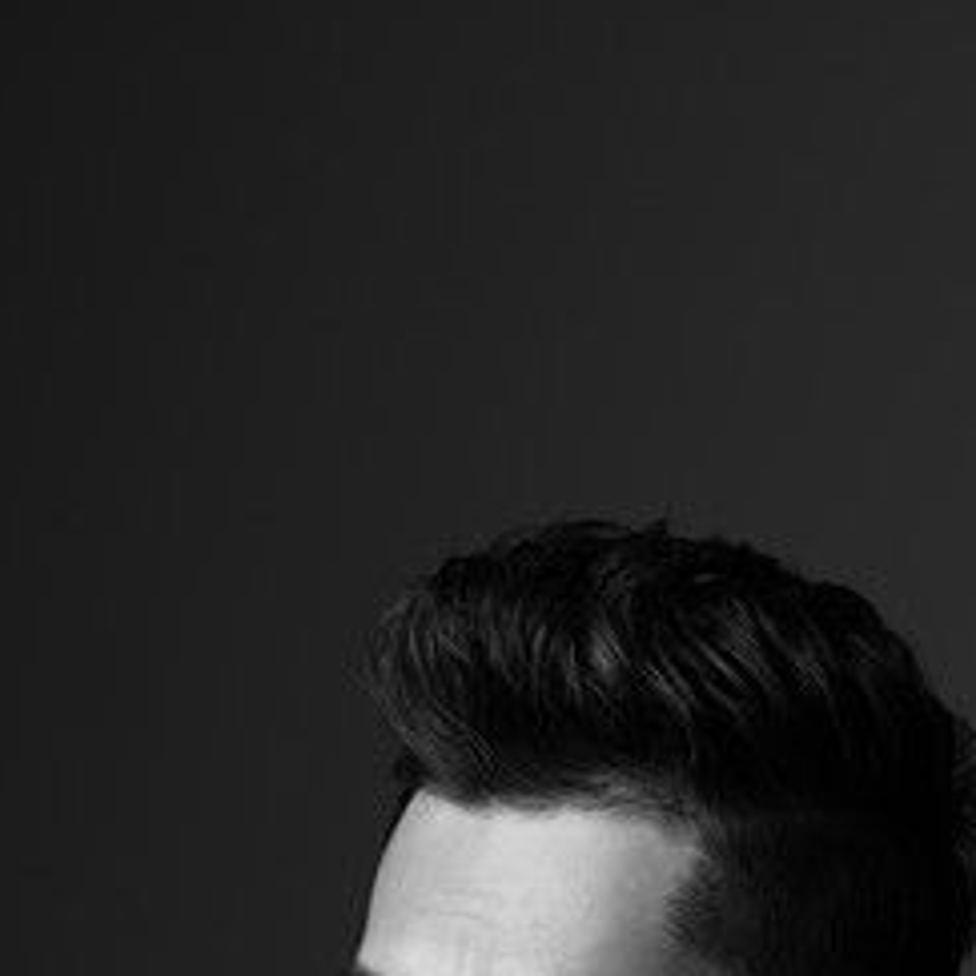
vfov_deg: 7.3
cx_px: 737
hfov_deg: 7.3
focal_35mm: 238
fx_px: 7592
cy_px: 1145
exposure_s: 1/125
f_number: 7.1
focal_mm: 85
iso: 125
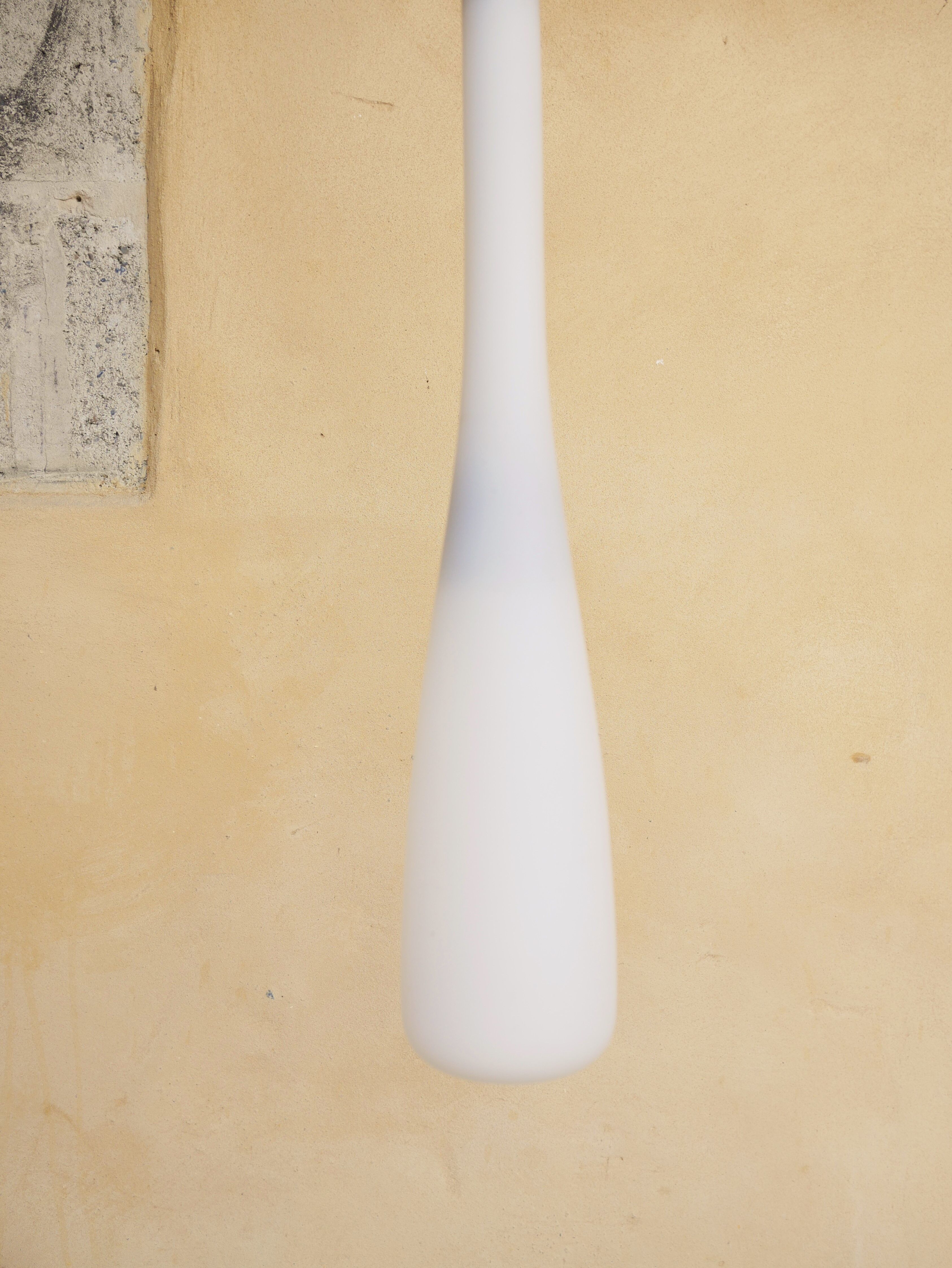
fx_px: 1466
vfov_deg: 46.8
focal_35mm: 40
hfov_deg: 36.0
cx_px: 476
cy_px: 634
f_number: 3.2
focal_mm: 20
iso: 200
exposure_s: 1/320
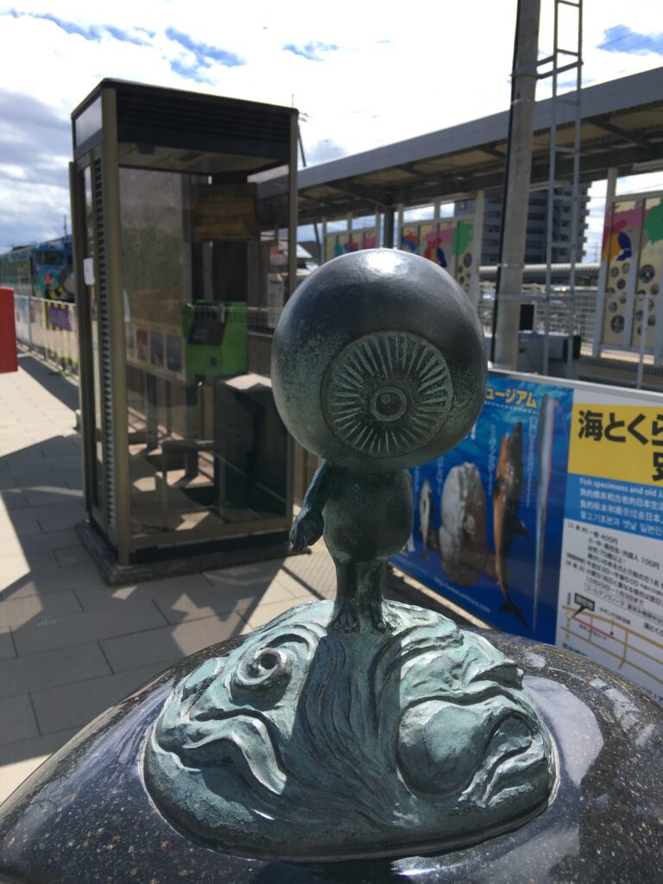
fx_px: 741
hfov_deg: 48.2
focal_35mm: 29
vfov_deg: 61.7
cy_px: 442
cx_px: 332
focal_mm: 4.15
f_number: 2.2
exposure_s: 1/1374
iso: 25
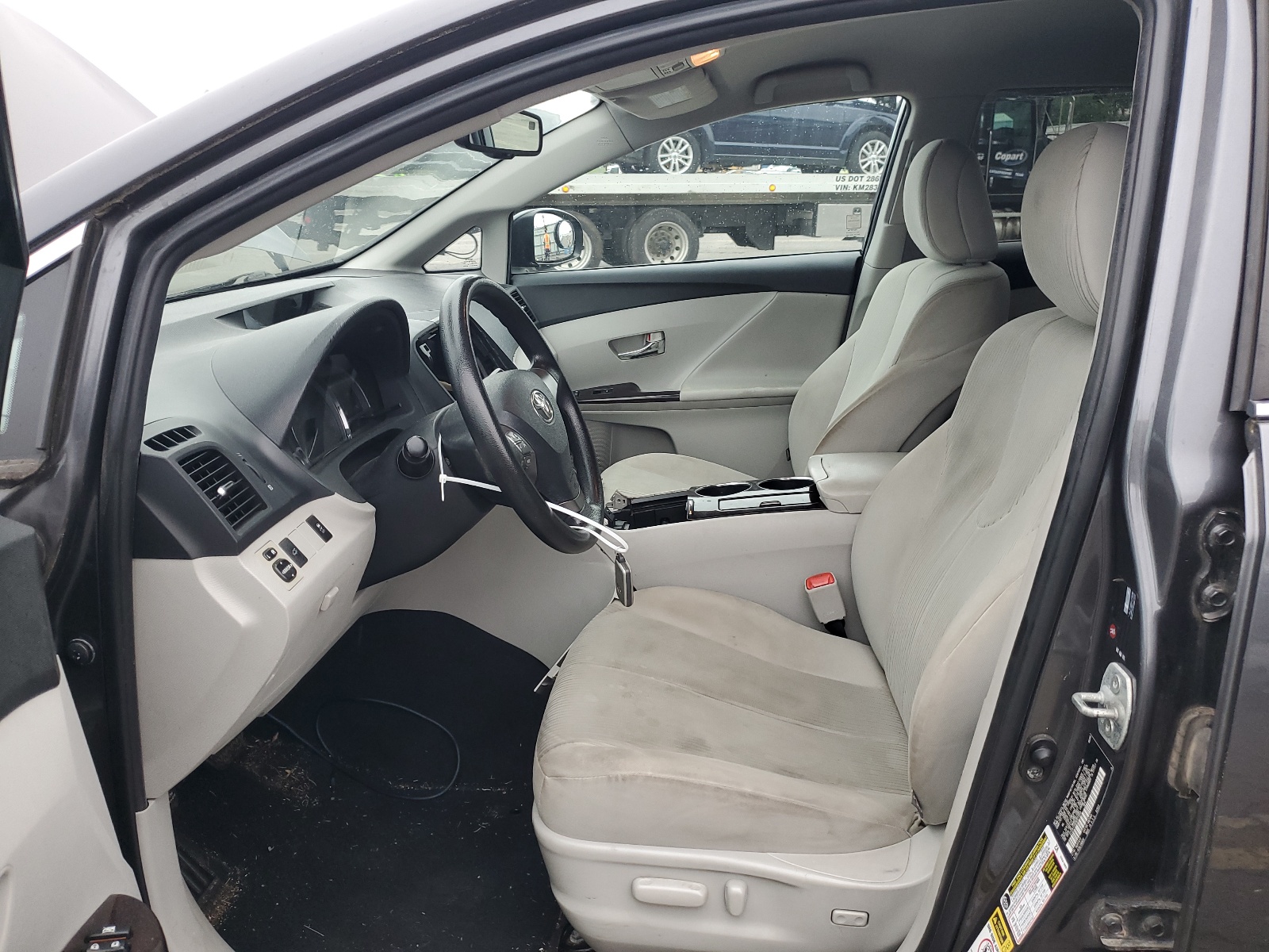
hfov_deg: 67.3
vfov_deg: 53.1
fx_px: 953
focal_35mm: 26
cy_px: 476
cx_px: 634
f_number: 1.5
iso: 72
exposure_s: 1/120
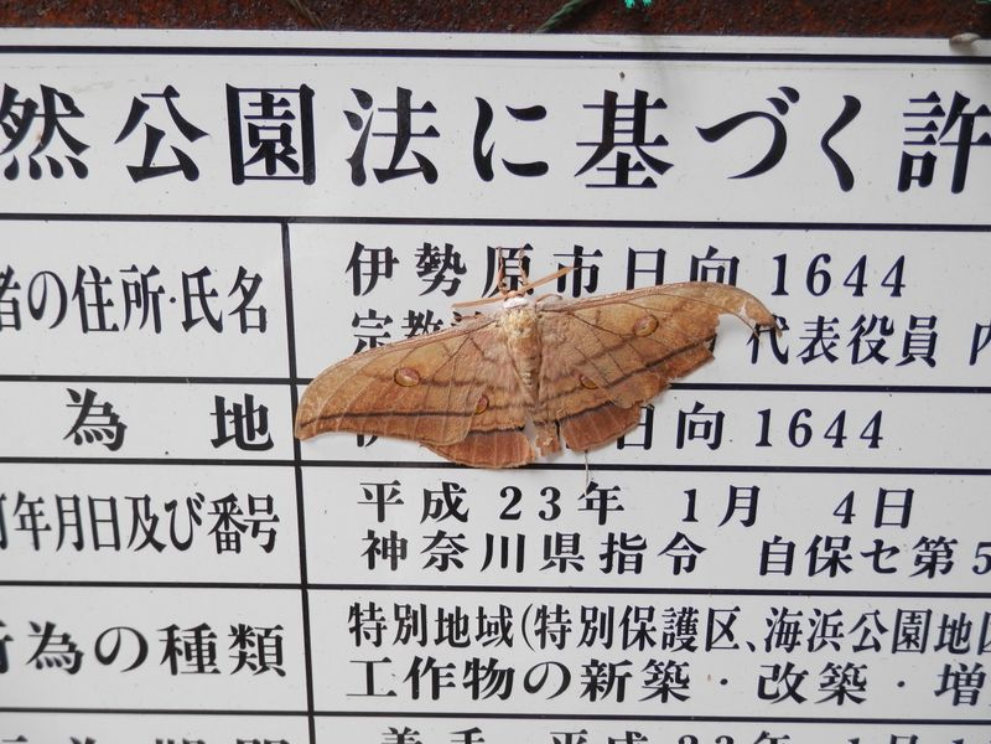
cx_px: 496
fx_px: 716
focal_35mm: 25
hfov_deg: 69.4
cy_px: 372
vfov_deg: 54.9
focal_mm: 4.5
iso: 80
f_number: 3
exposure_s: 1/40
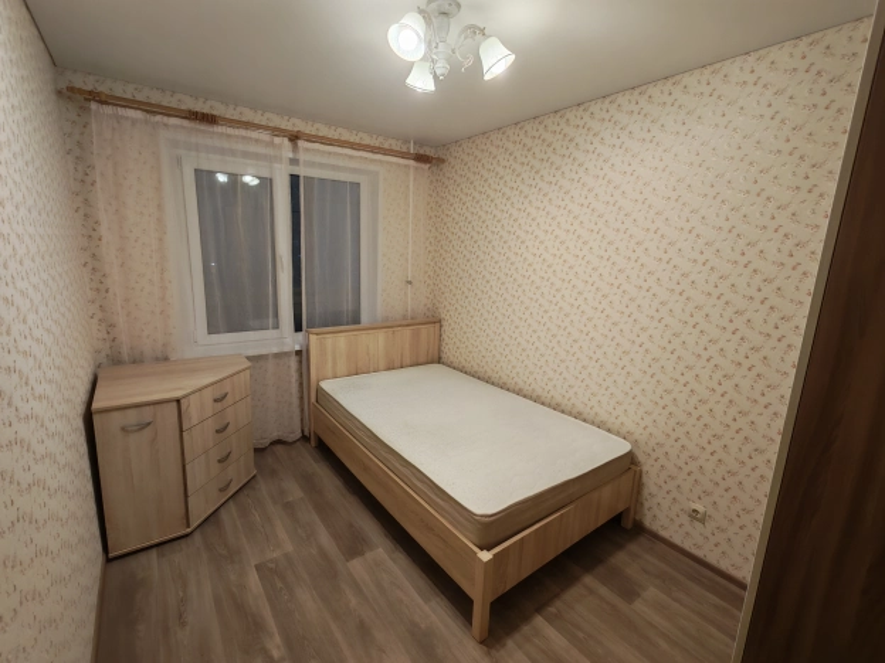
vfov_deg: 78.1
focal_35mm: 16
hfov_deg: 94.5
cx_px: 442
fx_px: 409
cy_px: 332
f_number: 2.2
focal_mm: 1.96
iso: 320
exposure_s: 1/50
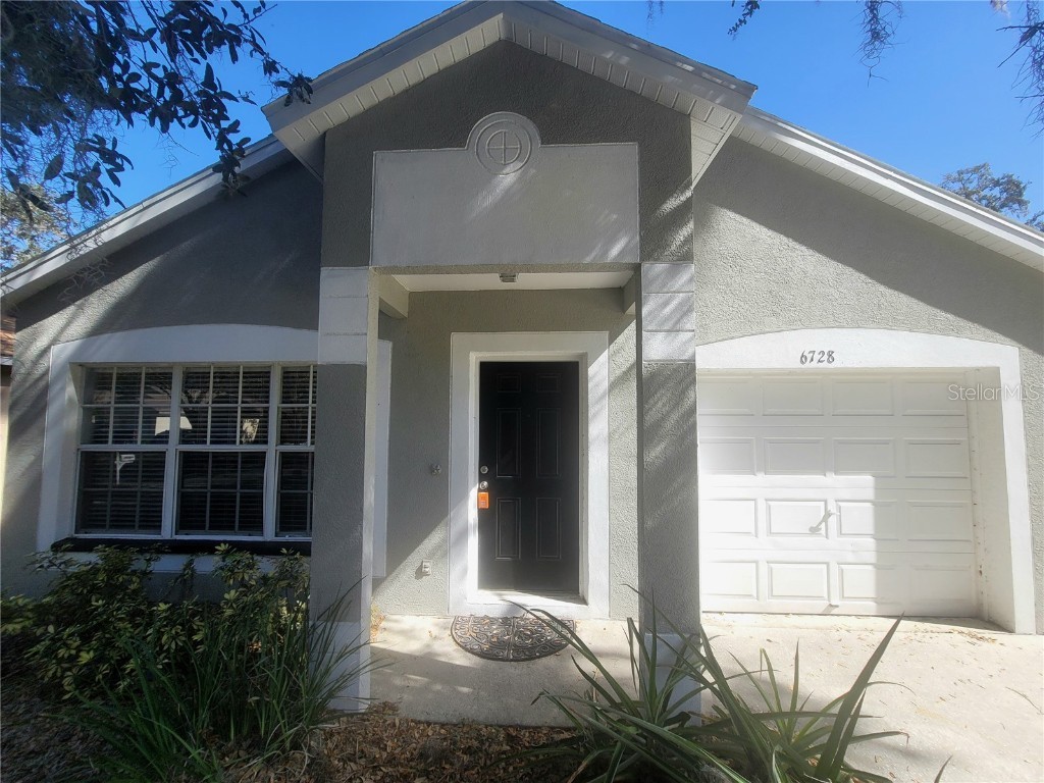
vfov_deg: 89.9
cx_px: 522
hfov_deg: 106.2
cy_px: 392
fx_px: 392
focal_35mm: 13
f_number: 2.2
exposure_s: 1/909
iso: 64
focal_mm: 2.2
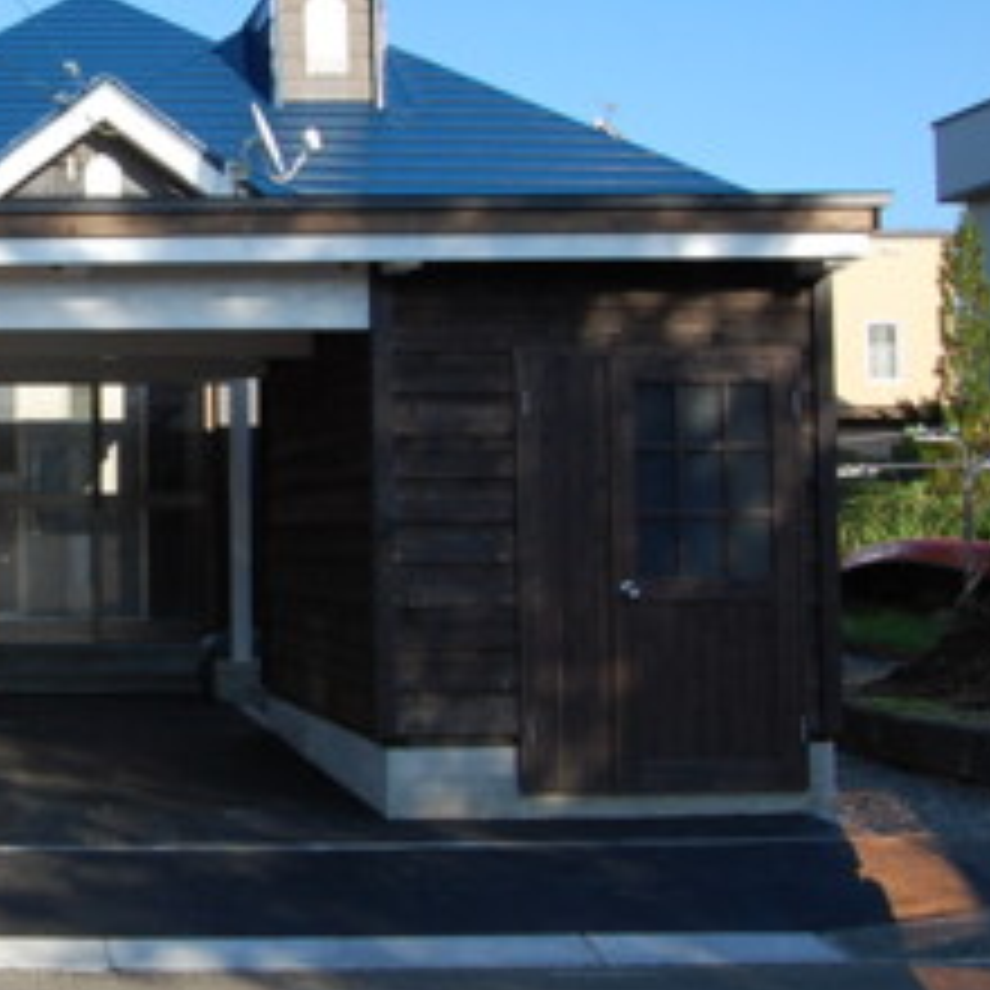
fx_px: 1877
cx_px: -90
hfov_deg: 27.2
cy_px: 418
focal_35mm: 58
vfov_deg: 29.5
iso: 400
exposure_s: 1/250
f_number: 10
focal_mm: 20
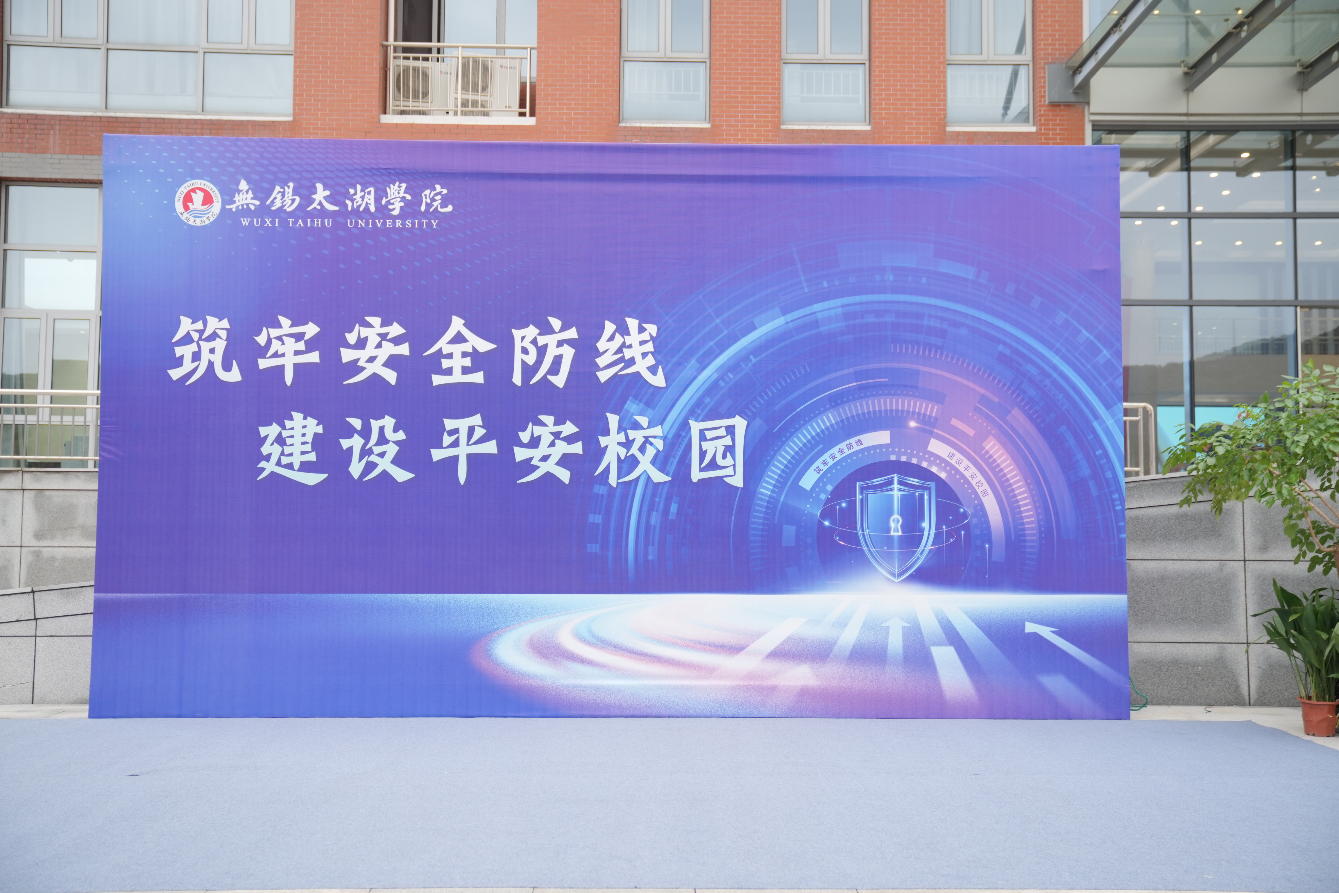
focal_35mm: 36
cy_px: 446
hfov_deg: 53.1
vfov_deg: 36.9
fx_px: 1339
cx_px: 670
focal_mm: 36
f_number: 2.8
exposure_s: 1/100
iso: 250
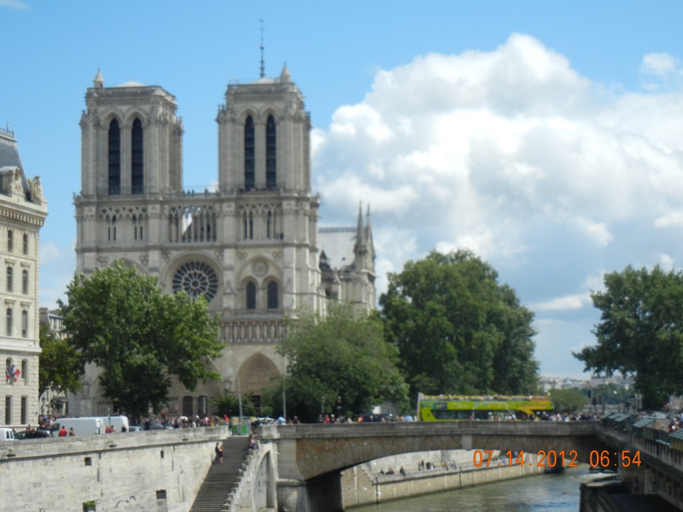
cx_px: 342
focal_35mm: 89
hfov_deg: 22.0
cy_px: 256
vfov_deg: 16.6
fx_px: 1756
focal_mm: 16
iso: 160
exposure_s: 1/271
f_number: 8.8
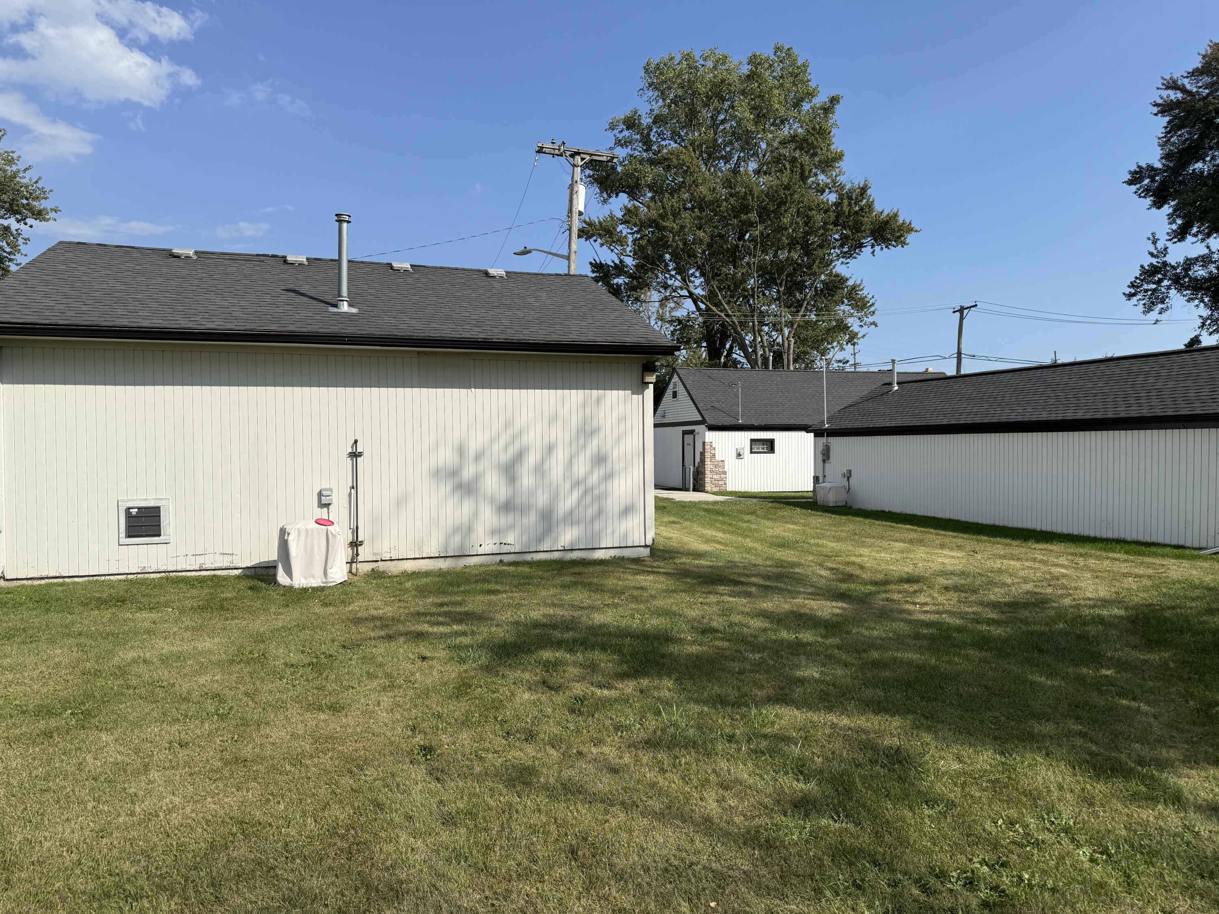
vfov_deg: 56.8
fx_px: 845
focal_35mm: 24
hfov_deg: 71.6
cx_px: 610
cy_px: 457
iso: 80
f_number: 1.78
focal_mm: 6.76
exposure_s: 1/6173
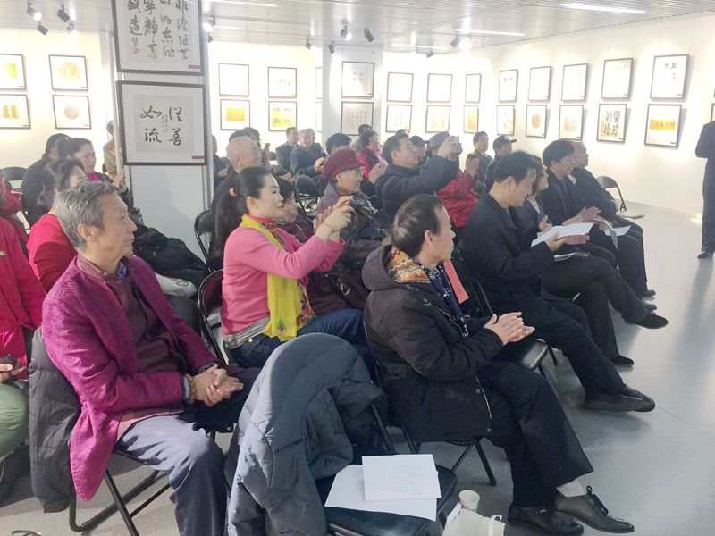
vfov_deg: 48.2
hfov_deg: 61.7
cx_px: 358
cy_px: 268
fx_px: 599
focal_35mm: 29
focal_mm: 4.15
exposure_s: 1/33
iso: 64
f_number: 2.2
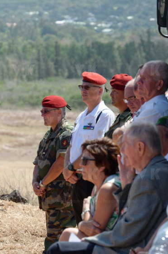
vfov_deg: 6.4
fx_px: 2265
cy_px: 133
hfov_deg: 4.2
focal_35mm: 322
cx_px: 86
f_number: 8
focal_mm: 200
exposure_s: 1/800
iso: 400
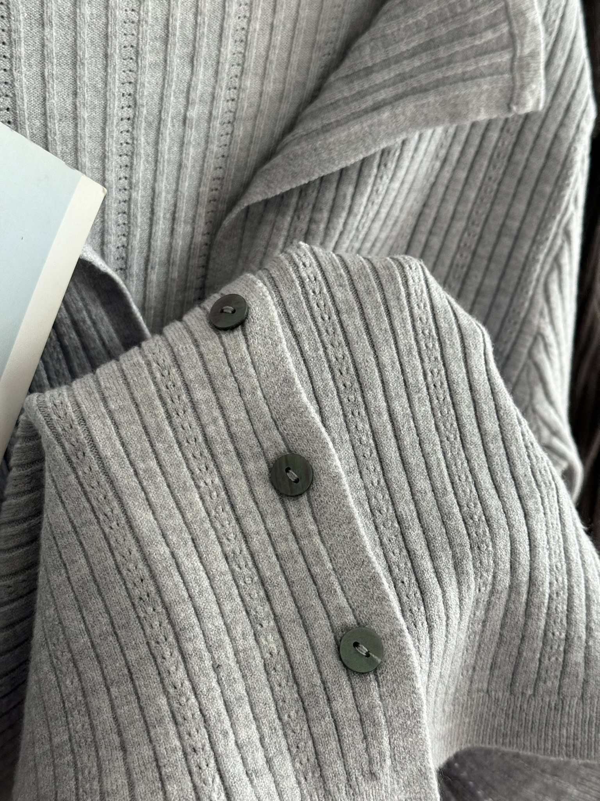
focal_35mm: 48
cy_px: 400
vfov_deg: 39.7
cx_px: 300
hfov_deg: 30.3
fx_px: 1109
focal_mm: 6.76
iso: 250
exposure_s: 1/60
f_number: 1.78
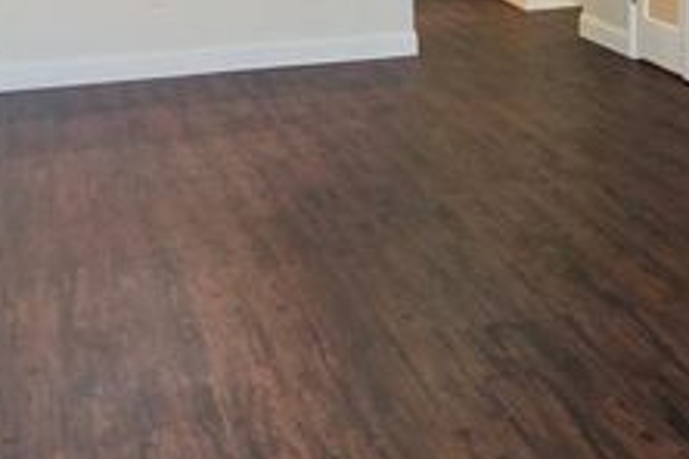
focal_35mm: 68
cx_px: 655
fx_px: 1301
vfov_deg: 19.1
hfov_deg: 28.2
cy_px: -64
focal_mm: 4.15
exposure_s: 1/30
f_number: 2.2
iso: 40
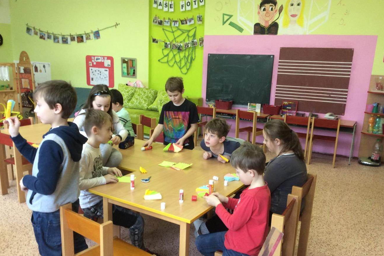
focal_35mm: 34
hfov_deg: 55.8
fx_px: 363
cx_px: 190
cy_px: 145
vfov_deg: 38.8
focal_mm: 3.3
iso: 100
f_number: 2.4
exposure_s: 1/25
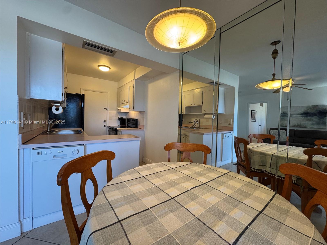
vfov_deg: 85.7
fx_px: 132
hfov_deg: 102.1
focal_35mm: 14
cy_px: 122
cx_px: 164
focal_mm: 2.22
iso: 200
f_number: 2.2
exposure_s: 1/120
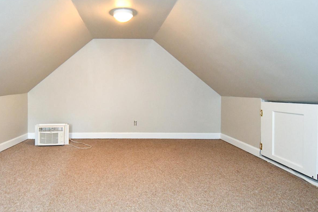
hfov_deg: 77.7
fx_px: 194
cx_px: 127
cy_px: 109
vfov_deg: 57.2
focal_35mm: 22
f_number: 4
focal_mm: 12
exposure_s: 1/60
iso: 3600
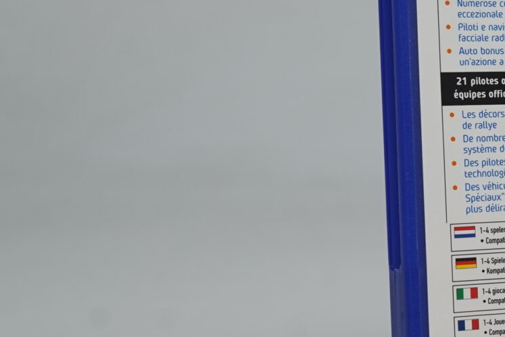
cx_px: 660
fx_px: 1683
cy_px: 82
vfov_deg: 11.4
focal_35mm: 120
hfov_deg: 16.1
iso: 200
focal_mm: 35
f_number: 6.3
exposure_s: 1/40
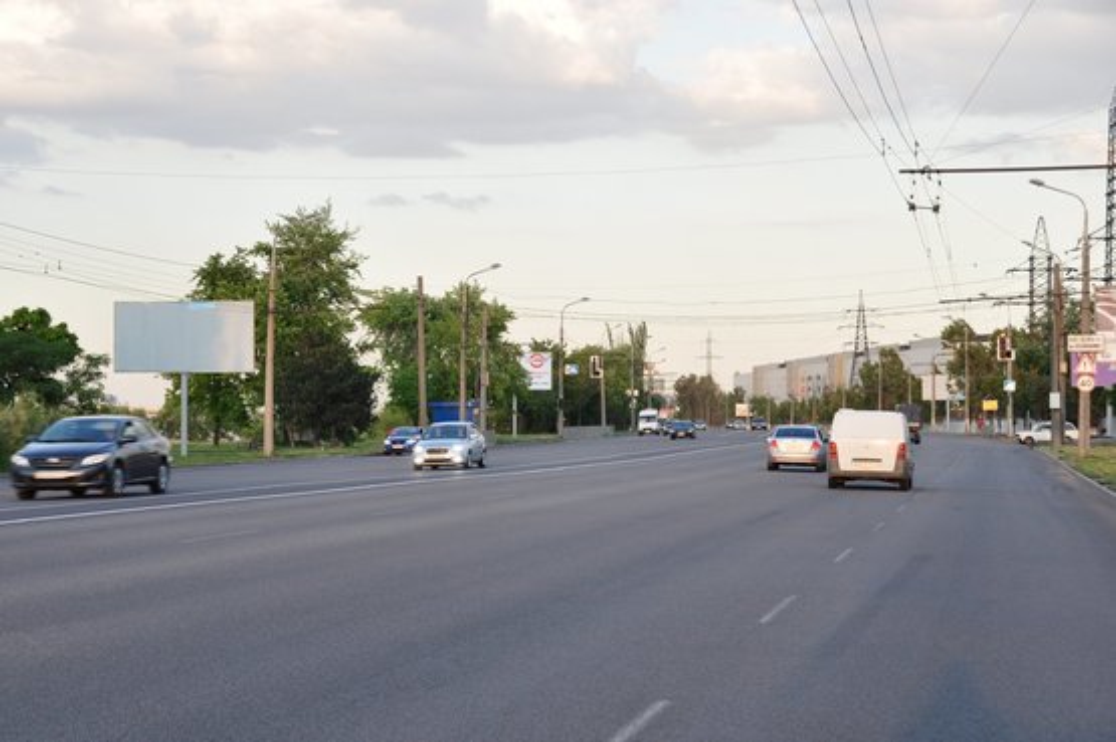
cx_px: 558
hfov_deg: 24.6
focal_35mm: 82
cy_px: 371
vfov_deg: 16.5
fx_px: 2555
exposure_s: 1/80
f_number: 8
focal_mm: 55
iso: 200
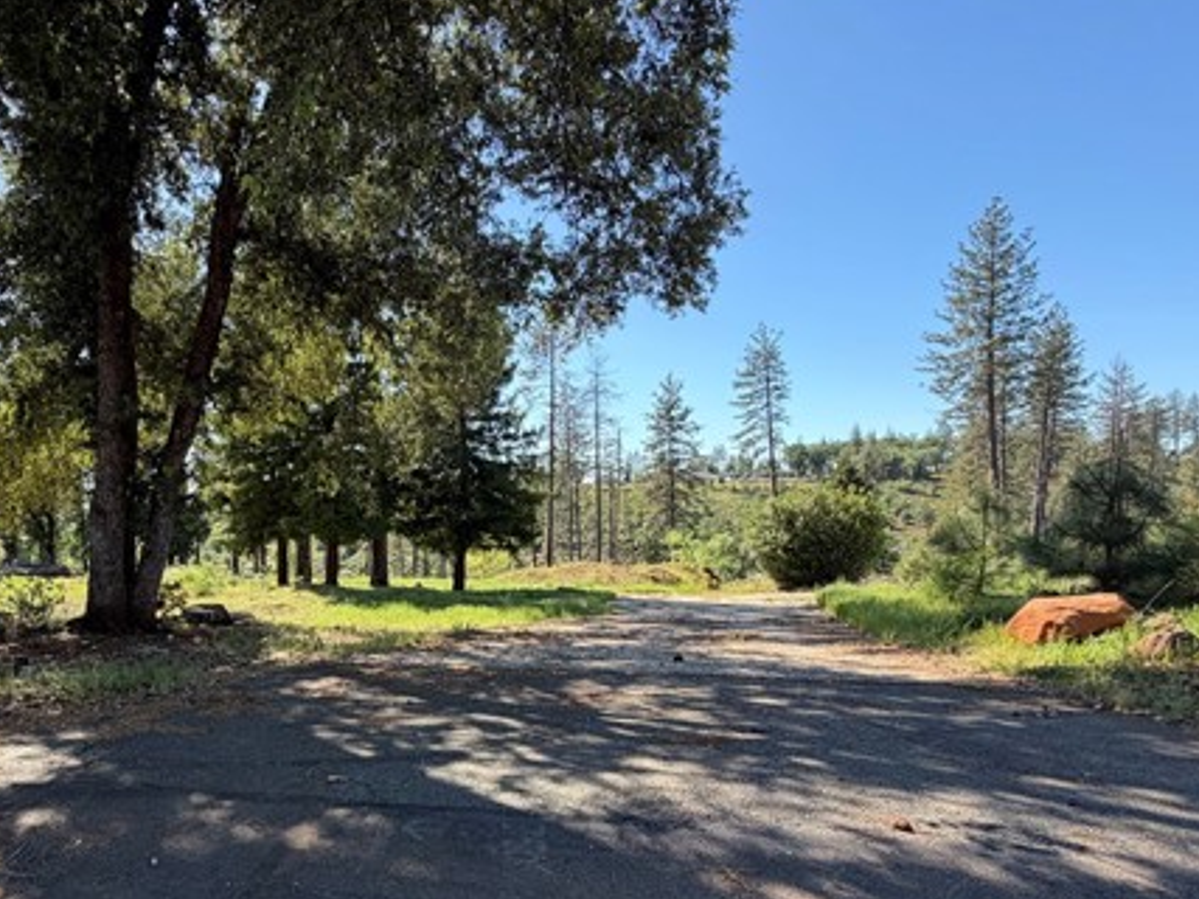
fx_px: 727
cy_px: 545
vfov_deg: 62.8
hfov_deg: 76.7
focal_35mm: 21
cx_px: 407
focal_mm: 2.22
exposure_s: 1/502
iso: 50
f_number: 2.2
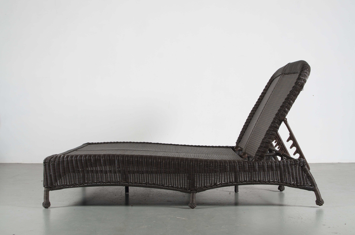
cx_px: 178
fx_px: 517
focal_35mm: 52
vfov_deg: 25.6
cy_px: 118
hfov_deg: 37.9
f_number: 6.3
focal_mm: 35
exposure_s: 1/125
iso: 100
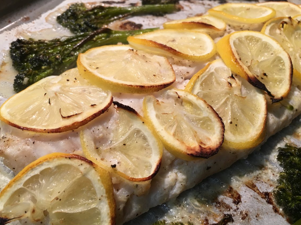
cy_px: 114
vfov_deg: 43.0
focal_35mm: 33
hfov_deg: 55.3
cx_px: 148
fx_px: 287
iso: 25
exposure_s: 1/33
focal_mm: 4.15
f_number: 2.2
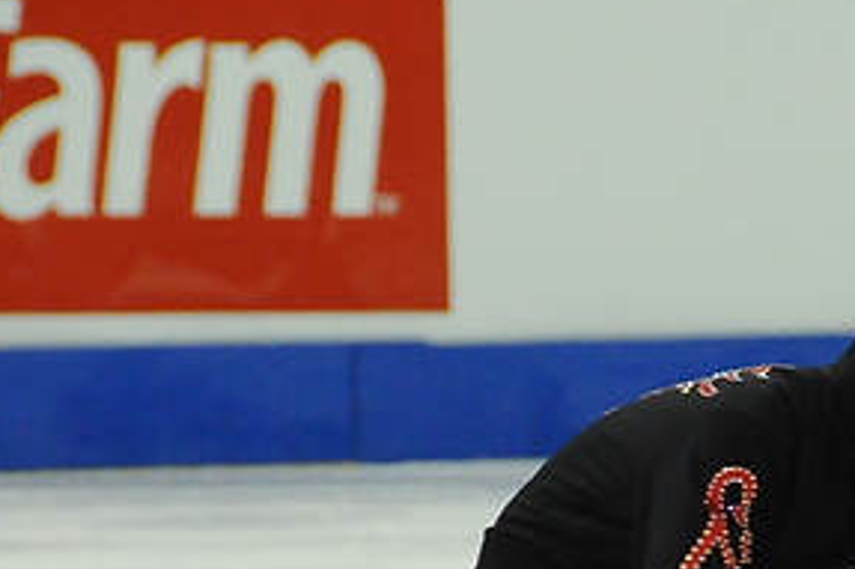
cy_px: 582
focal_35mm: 835
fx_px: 19819
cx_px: 724
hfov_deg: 2.5
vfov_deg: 1.6
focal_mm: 200
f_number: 5.6
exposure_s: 1/800
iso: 3200
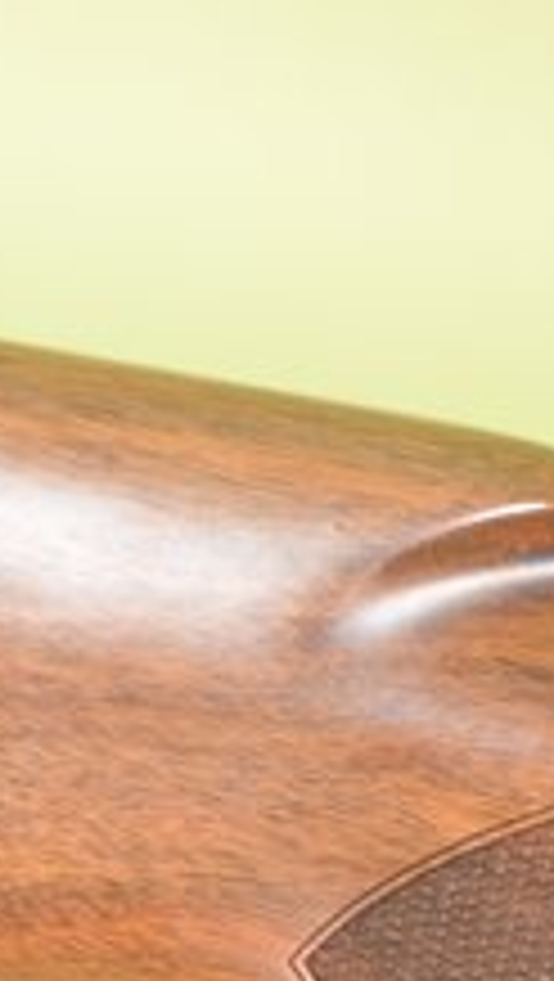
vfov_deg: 17.3
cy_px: 776
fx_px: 3205
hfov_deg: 9.8
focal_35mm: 123
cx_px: -81
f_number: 5.6
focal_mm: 24
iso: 800
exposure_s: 1/125
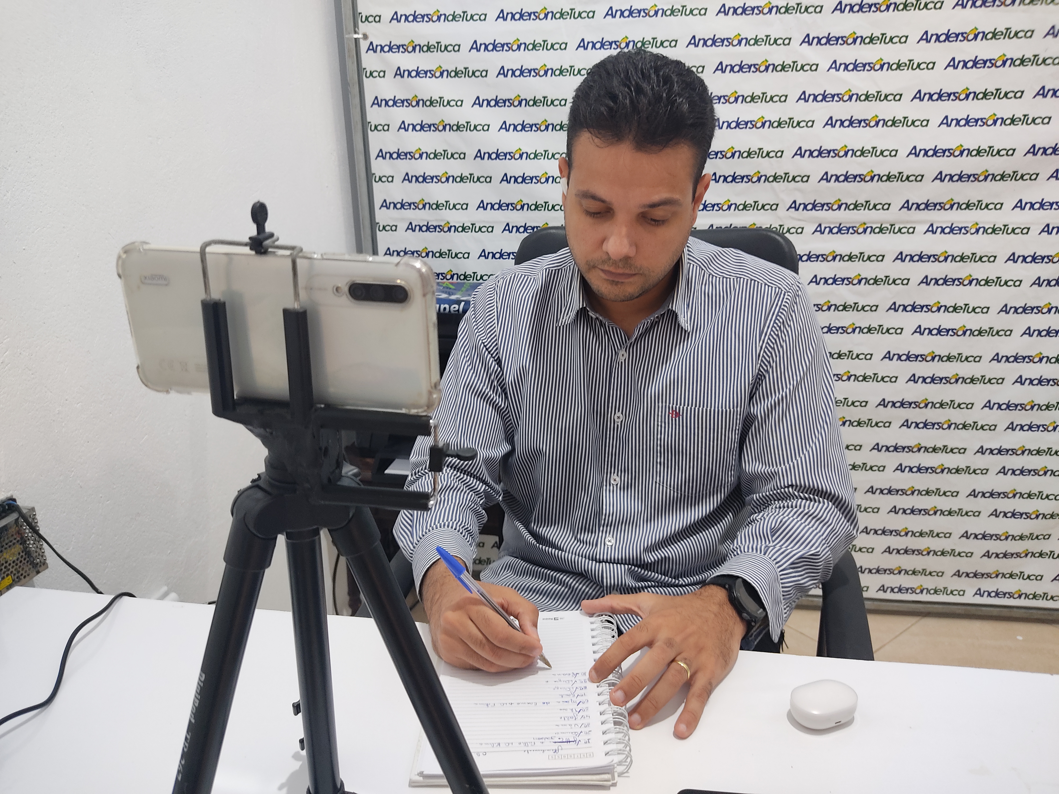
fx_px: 795
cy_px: 397
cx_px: 530
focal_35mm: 26
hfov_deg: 67.3
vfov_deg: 53.1
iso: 859
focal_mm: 4.74
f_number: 1.79
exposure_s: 1/30
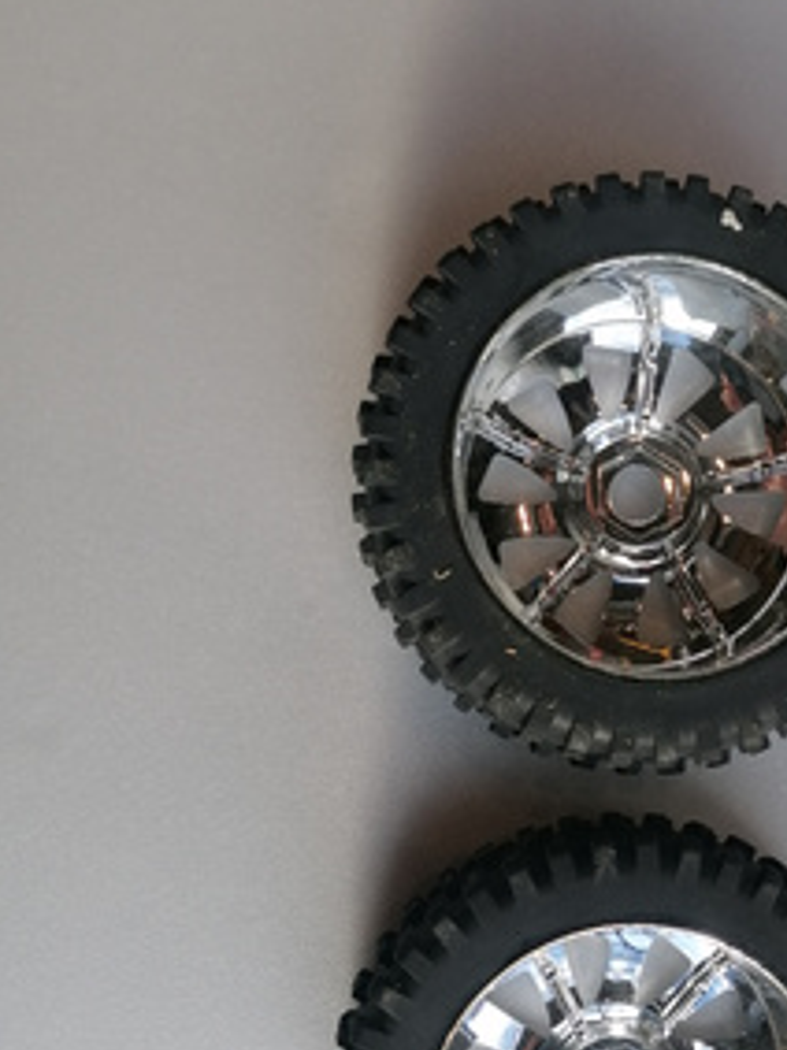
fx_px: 1304
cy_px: 723
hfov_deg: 32.9
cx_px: 594
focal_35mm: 43
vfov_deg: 43.1
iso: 50
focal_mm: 4.75
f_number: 1.8
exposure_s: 1/374
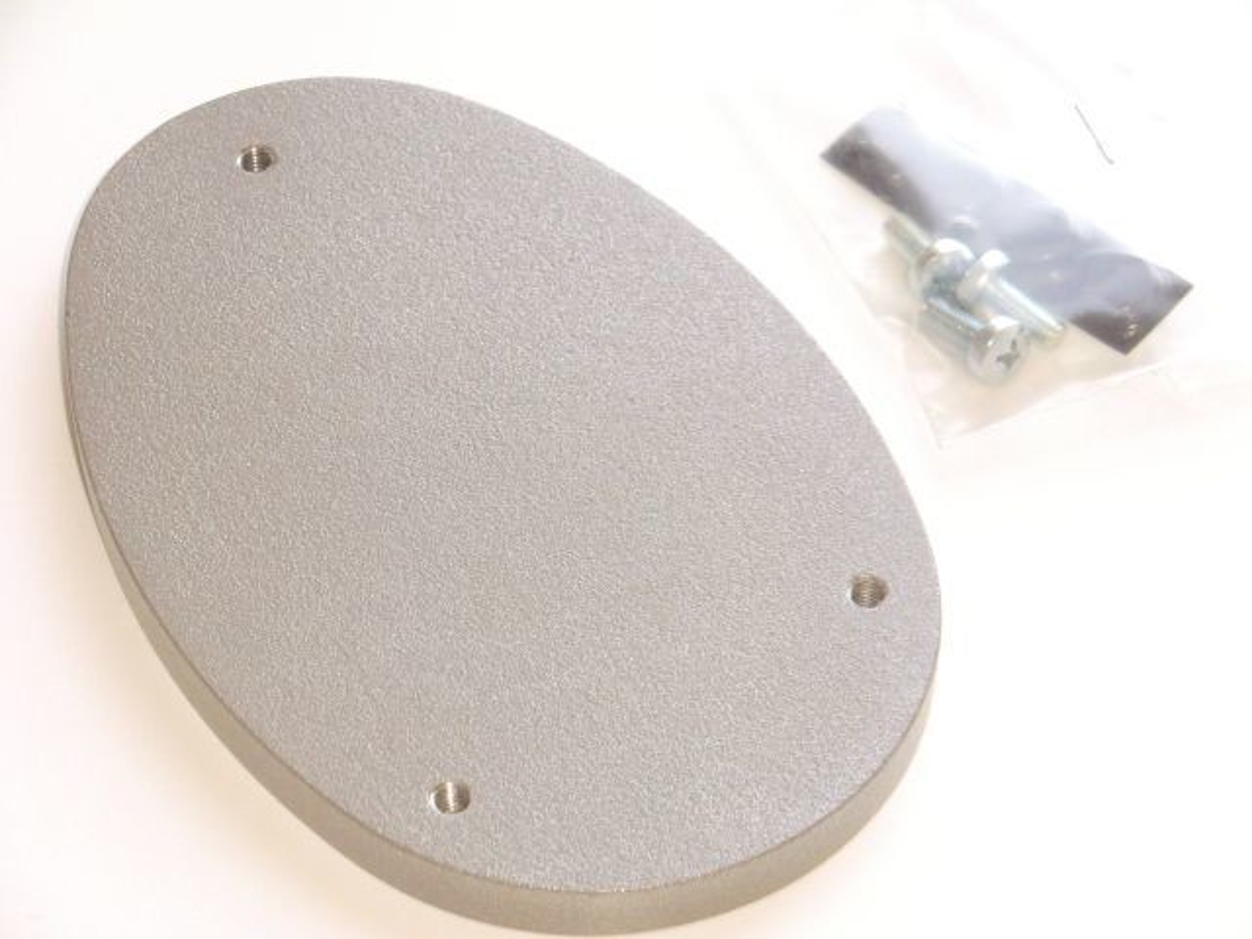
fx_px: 3798
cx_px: 626
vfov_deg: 14.1
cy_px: 470
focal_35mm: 105
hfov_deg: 18.7
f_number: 5
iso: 400
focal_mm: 18.8
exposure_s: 1/60
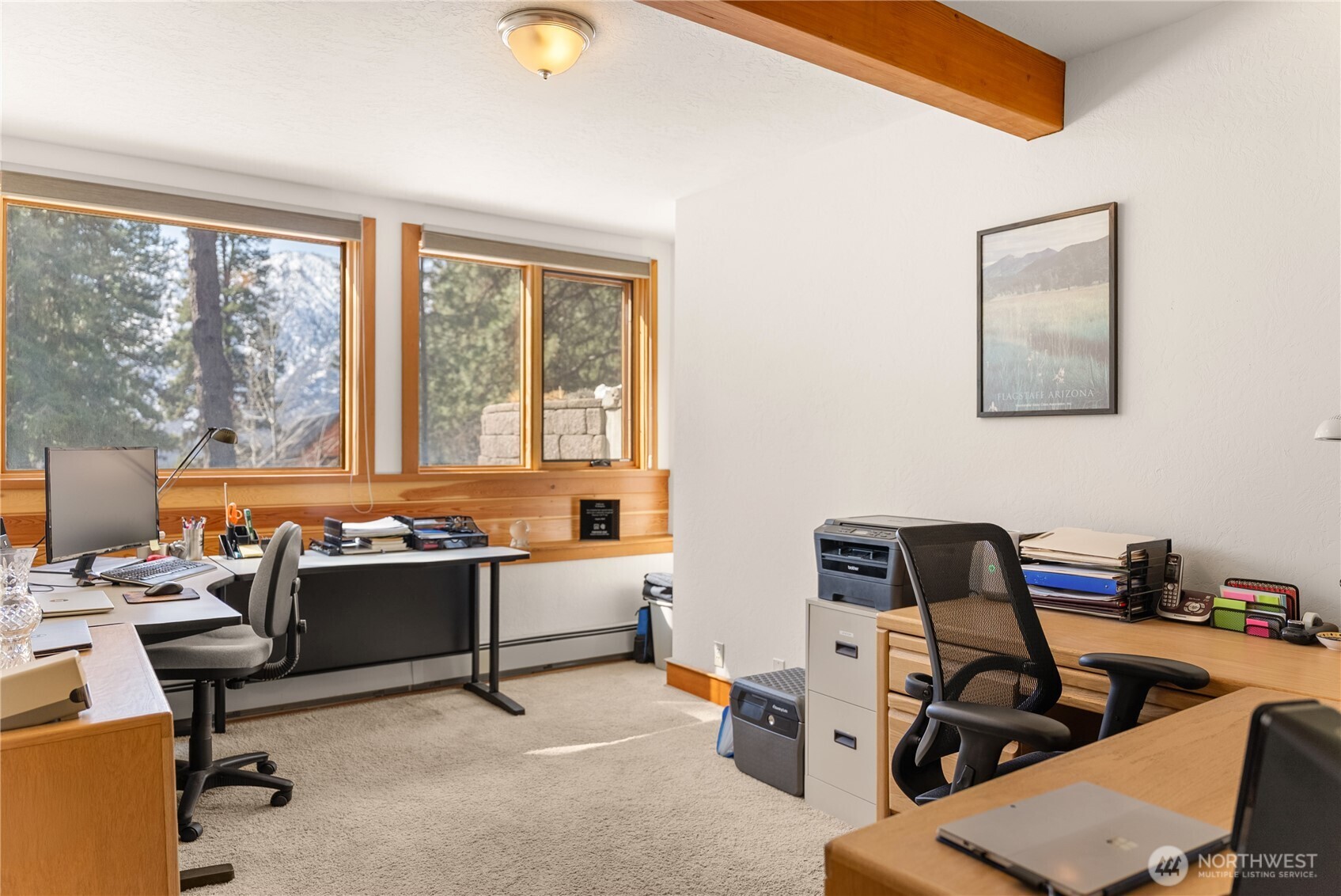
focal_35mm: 24
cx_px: 670
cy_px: 448
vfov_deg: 53.2
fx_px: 894
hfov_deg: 73.7
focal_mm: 24
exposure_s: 1/50
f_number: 2.8
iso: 100
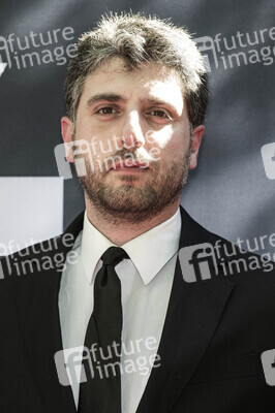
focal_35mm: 110
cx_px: 138
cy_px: 206
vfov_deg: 18.6
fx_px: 1263
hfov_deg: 12.4
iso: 800
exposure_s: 1/200
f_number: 5.6
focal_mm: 110
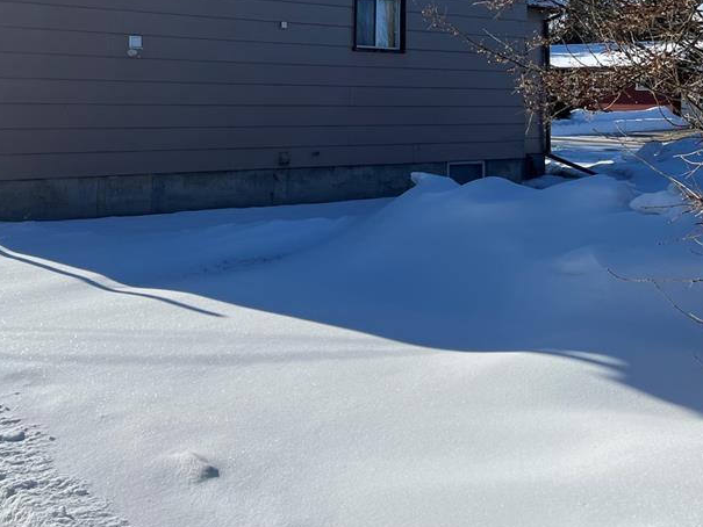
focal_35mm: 44
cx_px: 254
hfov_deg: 42.5
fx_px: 894
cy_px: 96
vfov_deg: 31.9
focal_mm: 5.7
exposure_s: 1/6579
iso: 50
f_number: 1.5
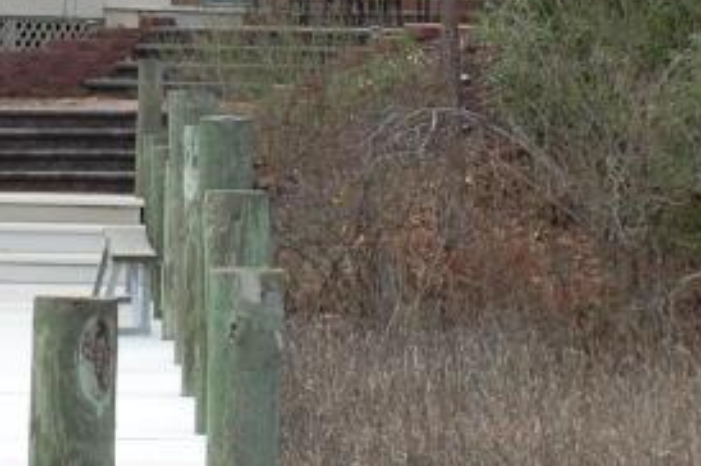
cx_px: 81
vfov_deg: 5.1
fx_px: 5173
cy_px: -243
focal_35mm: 266
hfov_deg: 7.7
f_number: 7.1
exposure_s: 1/200
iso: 200
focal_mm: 42
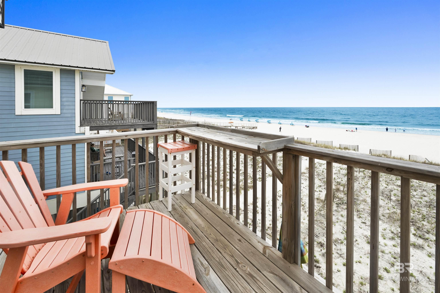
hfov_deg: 104.3
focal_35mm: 14
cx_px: 220
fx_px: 171
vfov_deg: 81.2
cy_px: 146
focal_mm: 14
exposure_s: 1/400
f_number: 11
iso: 400
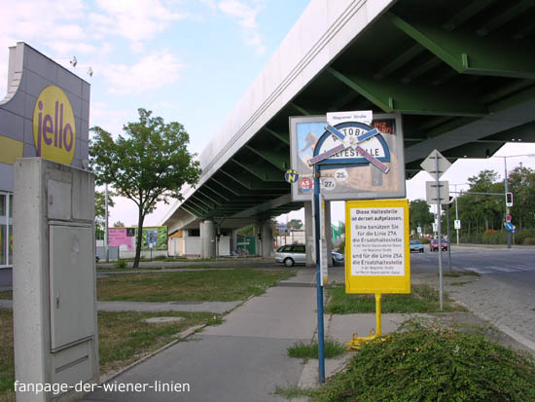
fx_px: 572
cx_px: 268
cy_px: 201
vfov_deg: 38.7
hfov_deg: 50.1
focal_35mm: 37
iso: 100
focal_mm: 5.6
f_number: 4.5
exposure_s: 1/144
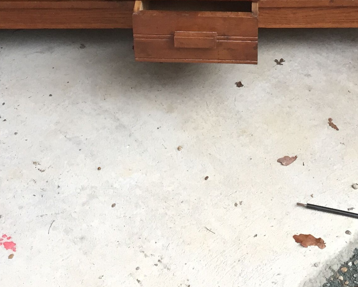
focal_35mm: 81
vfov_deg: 17.9
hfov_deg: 23.6
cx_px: 187
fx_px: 858
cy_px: -69
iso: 40
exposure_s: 1/33
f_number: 2.2
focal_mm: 4.15
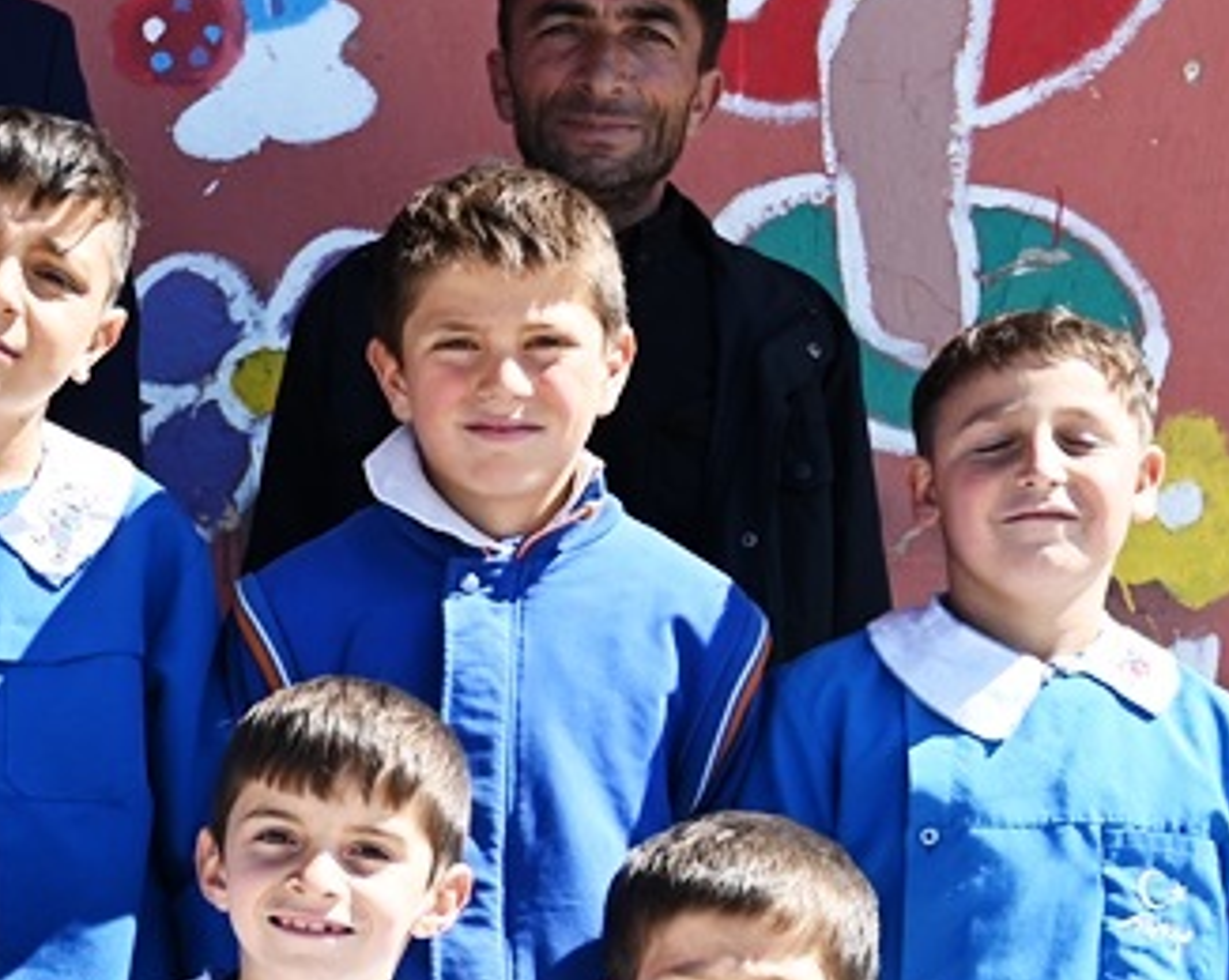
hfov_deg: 13.8
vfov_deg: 11.5
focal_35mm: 133
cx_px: -498
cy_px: 758
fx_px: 4832
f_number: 4
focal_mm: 40
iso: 200
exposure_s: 1/800
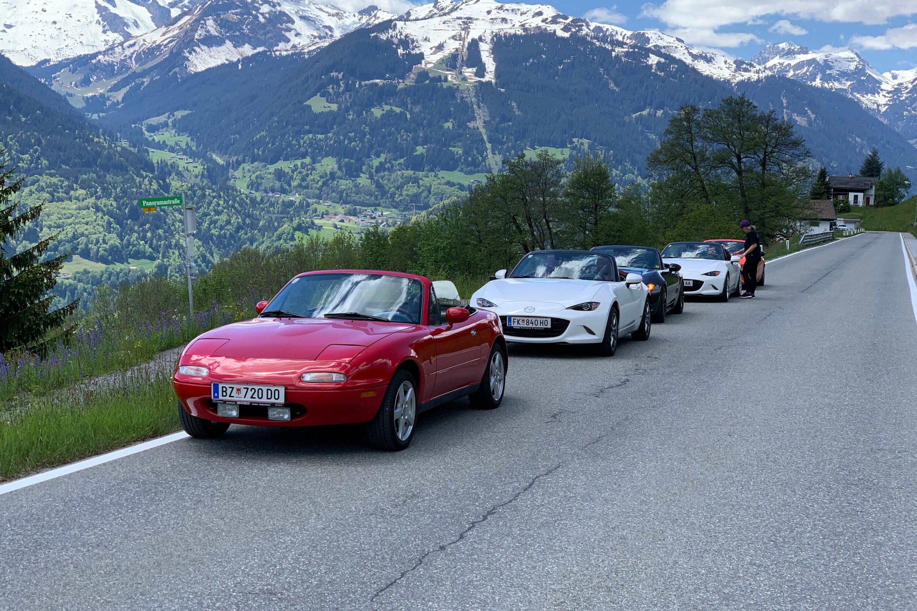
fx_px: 1401
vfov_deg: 24.6
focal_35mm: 55
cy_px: 294
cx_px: 461
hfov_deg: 36.2
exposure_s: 1/841
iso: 16
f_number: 2.4
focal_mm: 6
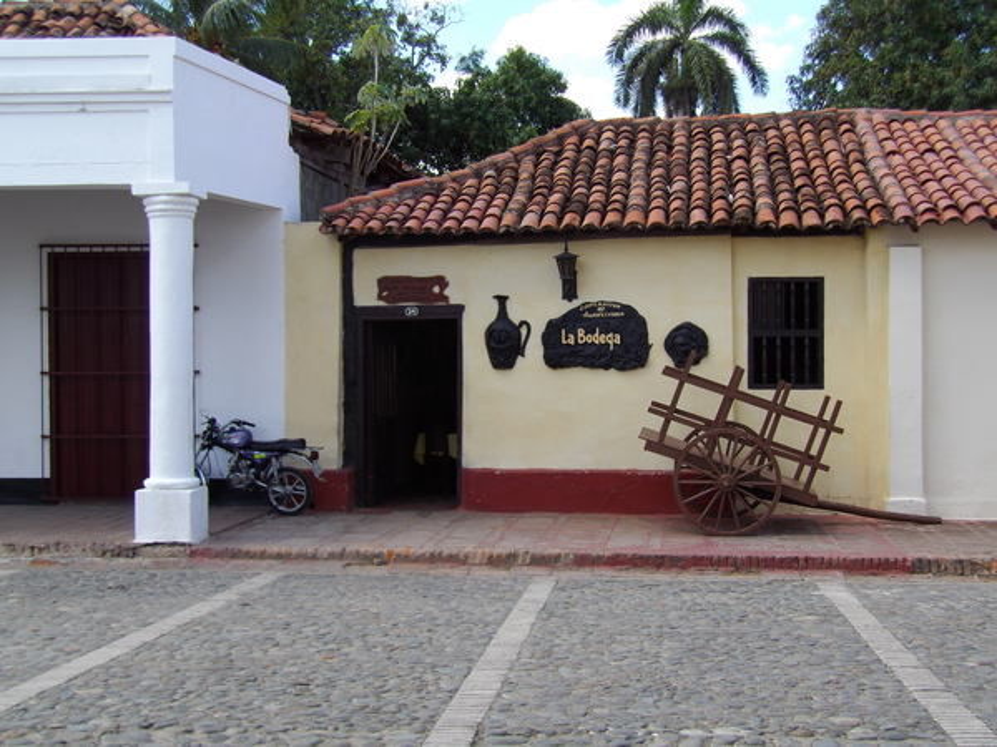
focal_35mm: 48
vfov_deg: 30.3
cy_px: 374
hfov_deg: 39.7
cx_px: 498
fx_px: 1382
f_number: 3.5
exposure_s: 1/320
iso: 100
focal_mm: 8.5
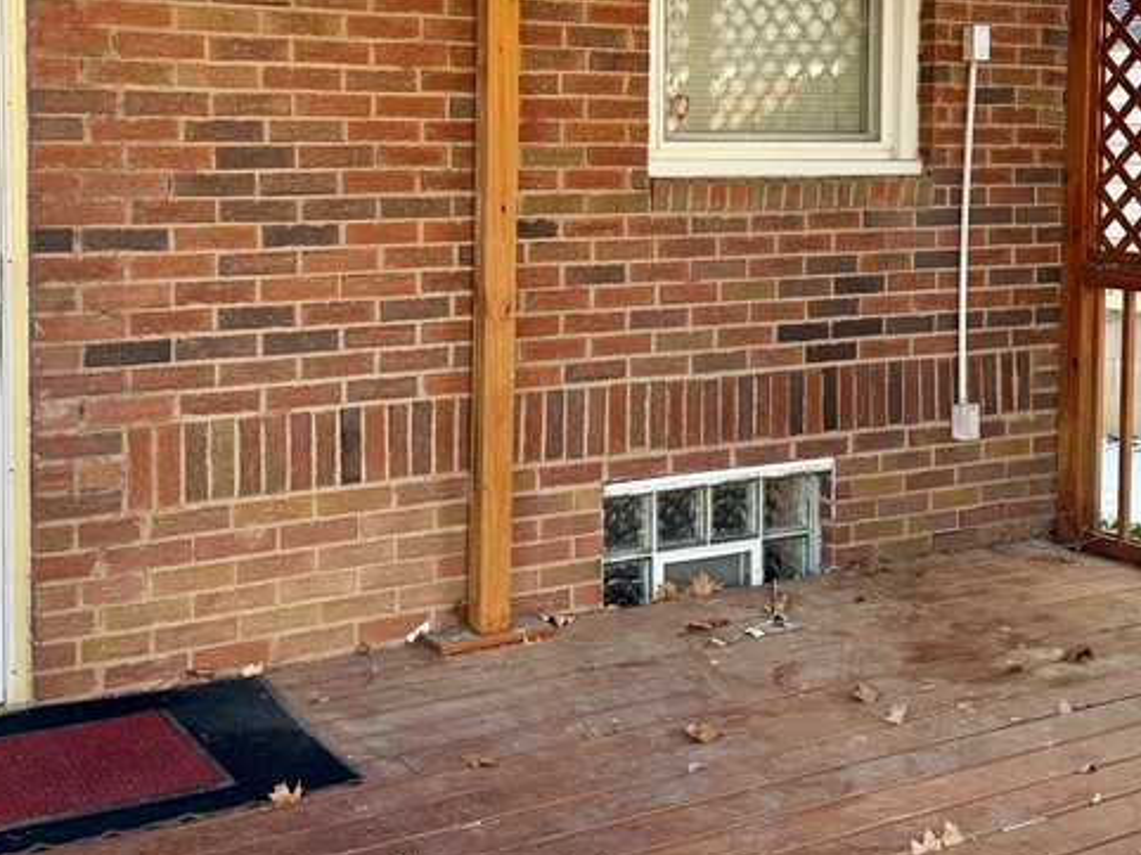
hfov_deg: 37.4
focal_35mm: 51
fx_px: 1680
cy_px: 225
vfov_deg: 28.2
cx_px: 651
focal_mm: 6.76
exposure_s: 1/208
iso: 80
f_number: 1.78
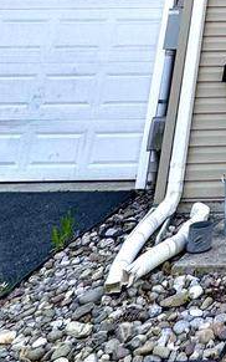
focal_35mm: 55
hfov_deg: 17.4
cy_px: -160
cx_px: 443
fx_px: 542
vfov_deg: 27.4
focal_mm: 2.22
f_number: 2.2
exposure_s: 1/569
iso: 40
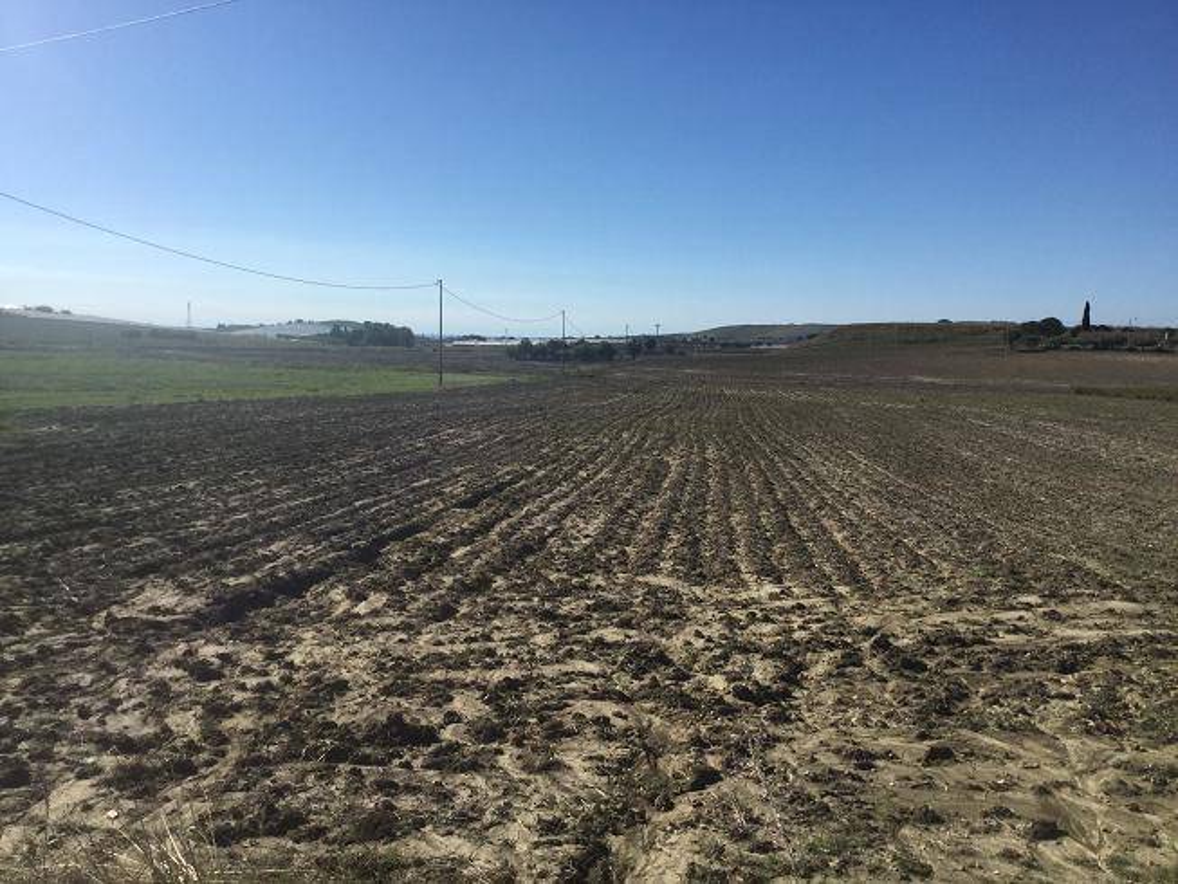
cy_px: 442
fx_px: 1055
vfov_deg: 45.5
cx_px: 589
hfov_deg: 58.3
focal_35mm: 31
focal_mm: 3.3
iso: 25
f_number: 2.4
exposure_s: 1/2203
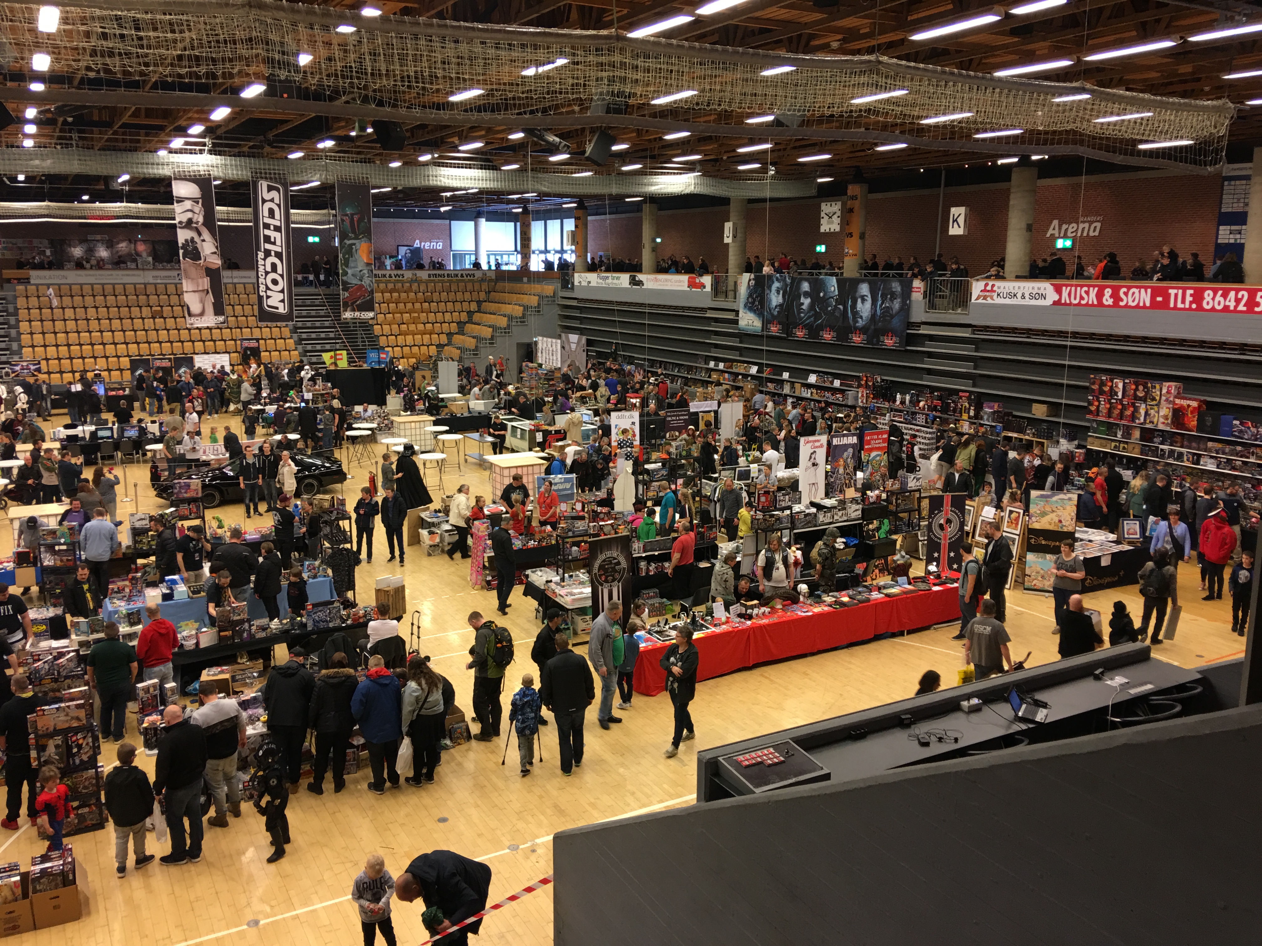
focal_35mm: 29
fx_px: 1057
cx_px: 631
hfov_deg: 61.7
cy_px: 473
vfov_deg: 48.2
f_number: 2.2
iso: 40
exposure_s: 1/17
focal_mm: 4.15
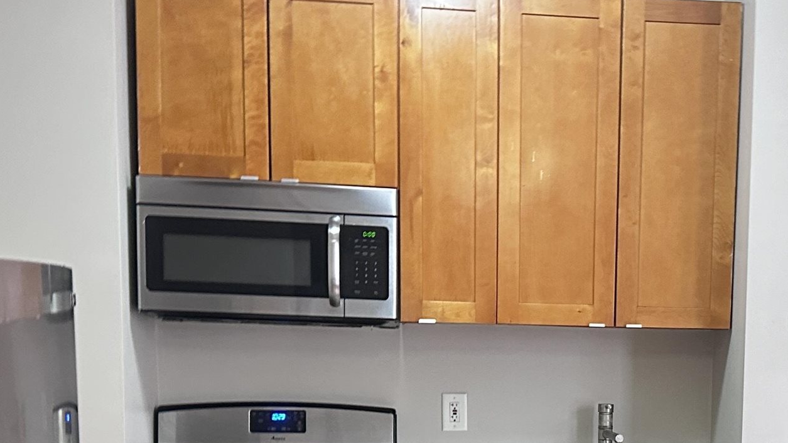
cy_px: 481
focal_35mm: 64
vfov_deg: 18.2
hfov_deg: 32.1
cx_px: 611
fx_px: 1337
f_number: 1.78
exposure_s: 1/60
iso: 500
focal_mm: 6.86
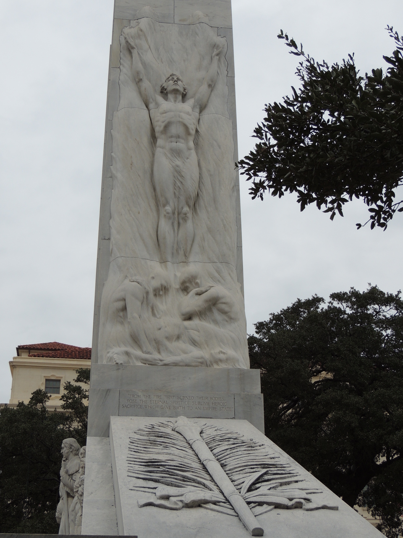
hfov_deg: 29.1
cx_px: 202
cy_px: 269
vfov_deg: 38.2
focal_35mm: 50
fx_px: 776
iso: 100
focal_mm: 8.9
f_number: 3.6
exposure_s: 1/250
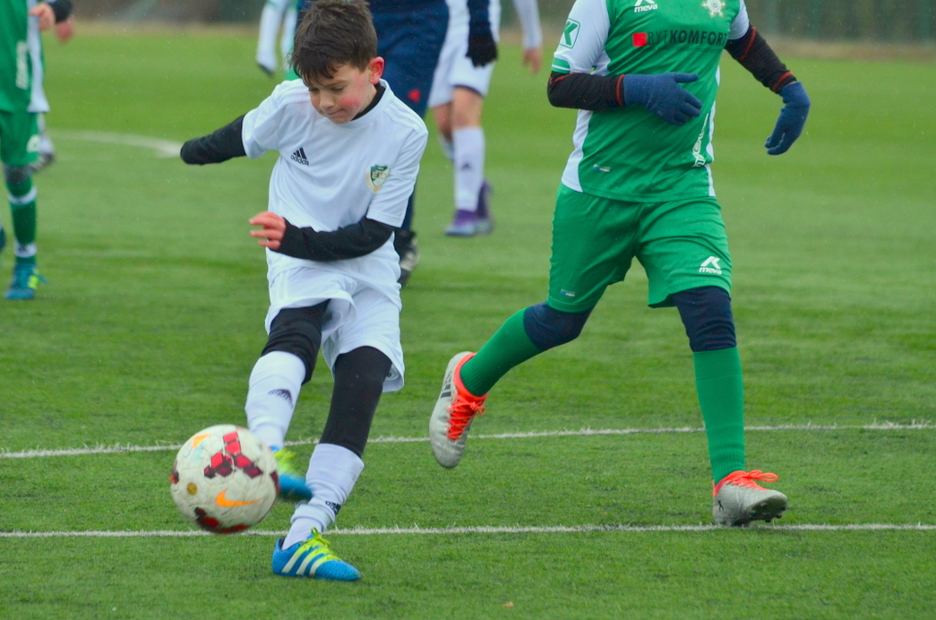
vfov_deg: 3.6
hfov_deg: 5.4
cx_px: 401
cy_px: 334
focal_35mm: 379
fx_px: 9833
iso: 800
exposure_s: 1/800
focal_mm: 220
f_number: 5.3
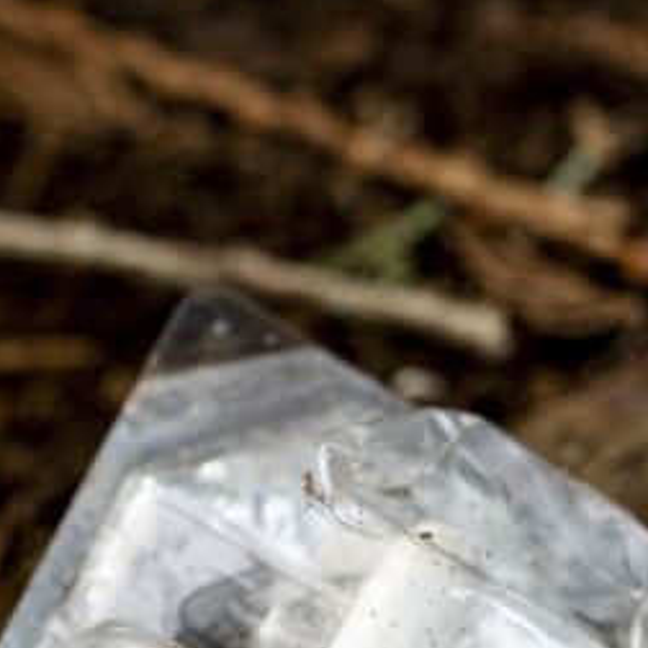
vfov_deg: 13.8
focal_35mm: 121
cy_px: 847
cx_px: -49
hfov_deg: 14.1
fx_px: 2563
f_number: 2.2
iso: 500
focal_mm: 35
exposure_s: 1/640
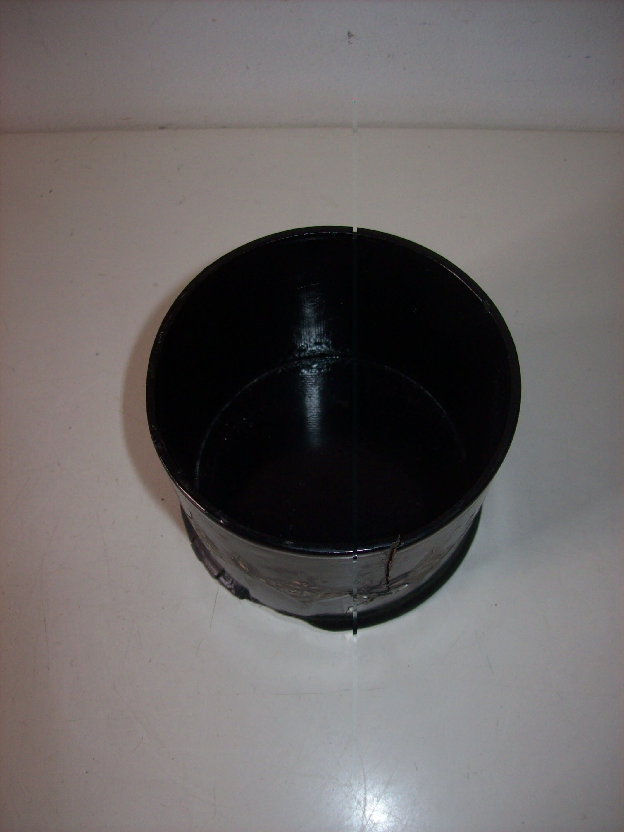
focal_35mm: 36
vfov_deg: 51.4
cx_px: 312
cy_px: 416
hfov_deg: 39.6
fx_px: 866
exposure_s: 1/64
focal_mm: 6
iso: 80
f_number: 2.7
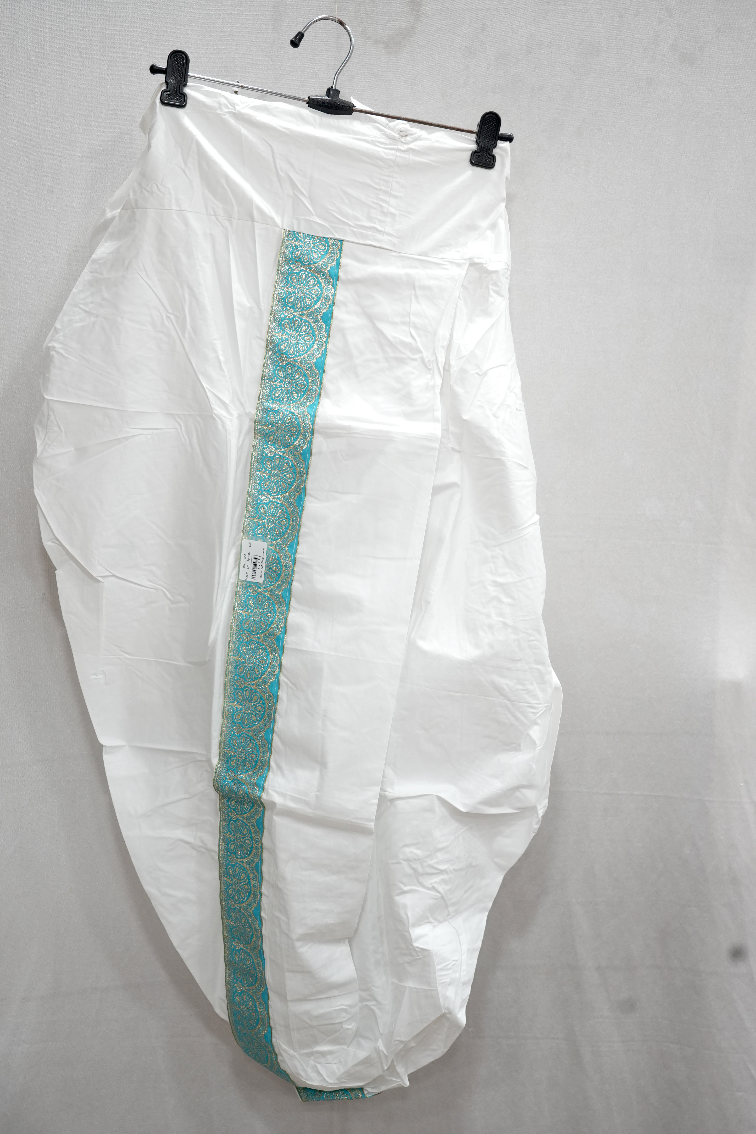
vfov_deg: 42.7
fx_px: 1449
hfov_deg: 29.2
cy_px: 567
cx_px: 378
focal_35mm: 46
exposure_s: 1/60
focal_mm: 46
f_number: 5.6
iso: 1000
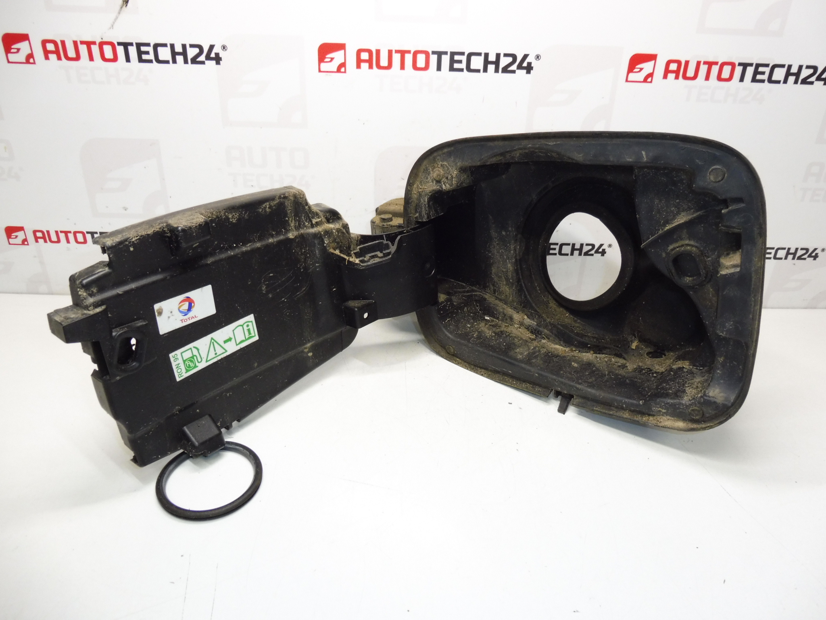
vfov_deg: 56.8
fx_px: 573
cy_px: 310
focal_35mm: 24
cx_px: 413
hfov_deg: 71.6
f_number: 3.5
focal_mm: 4.3
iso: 200
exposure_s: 1/60
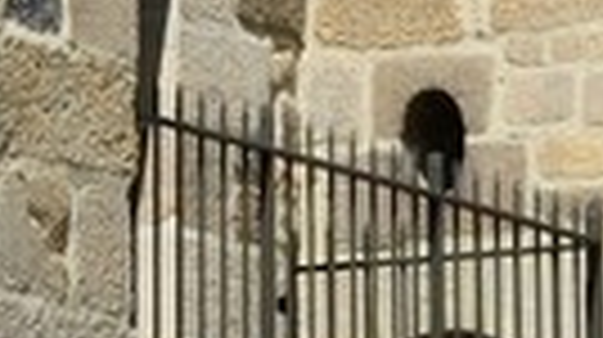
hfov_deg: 3.0
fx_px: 11610
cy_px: -2555
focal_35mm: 727
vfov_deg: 1.6
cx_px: -130
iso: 200
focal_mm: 58
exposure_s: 1/200
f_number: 16
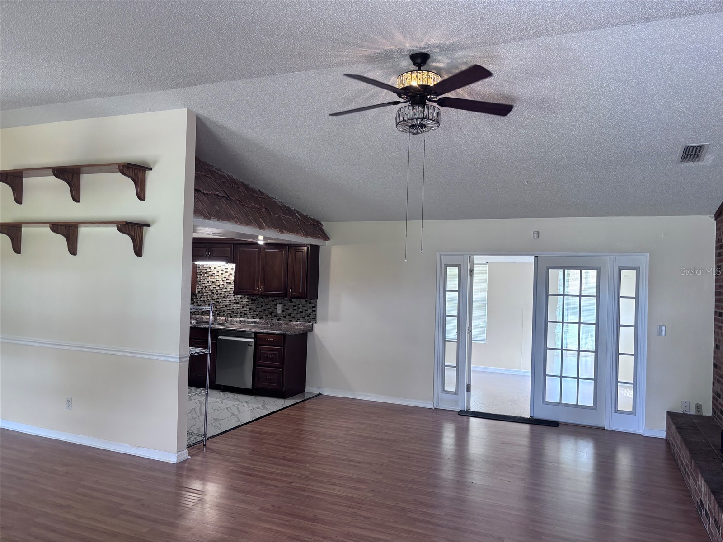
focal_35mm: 26
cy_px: 271
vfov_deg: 53.1
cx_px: 362
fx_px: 543
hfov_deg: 67.3
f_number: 1.6
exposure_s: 1/60
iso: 80
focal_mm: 5.96
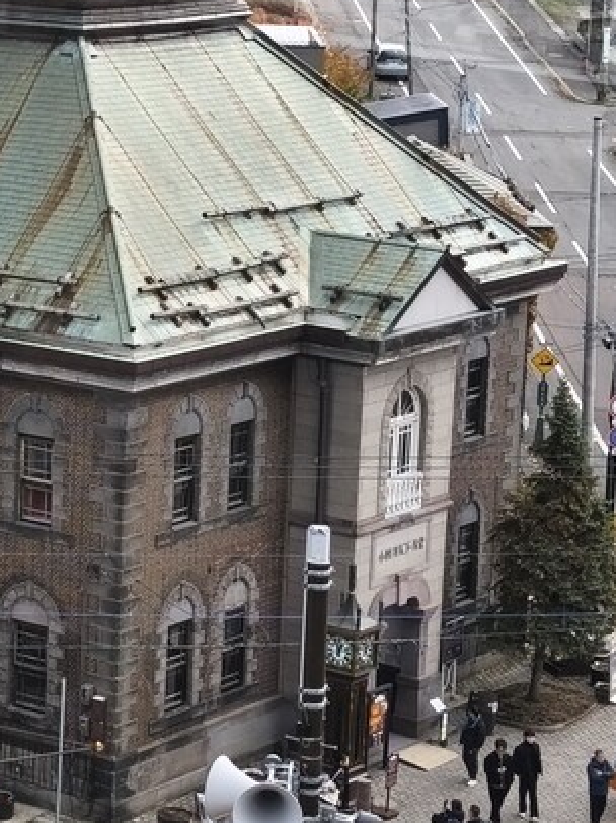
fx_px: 3230
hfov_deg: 10.7
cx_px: -142
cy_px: 278
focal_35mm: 136
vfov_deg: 14.5
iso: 50
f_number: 1.65
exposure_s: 1/434
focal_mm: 6.18
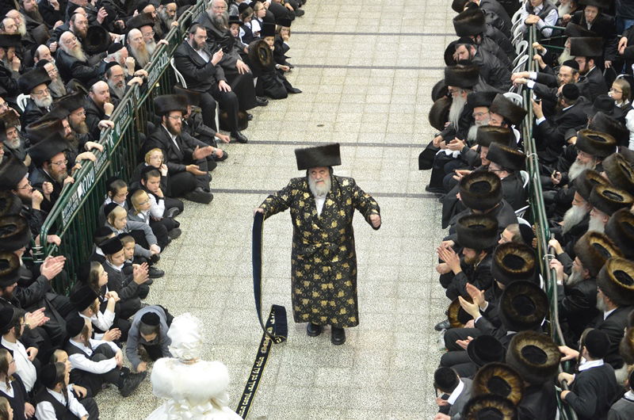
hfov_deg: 24.7
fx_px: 1450
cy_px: 210
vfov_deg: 16.5
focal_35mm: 82
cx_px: 317
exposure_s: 1/100
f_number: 3.5
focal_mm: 55
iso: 3200
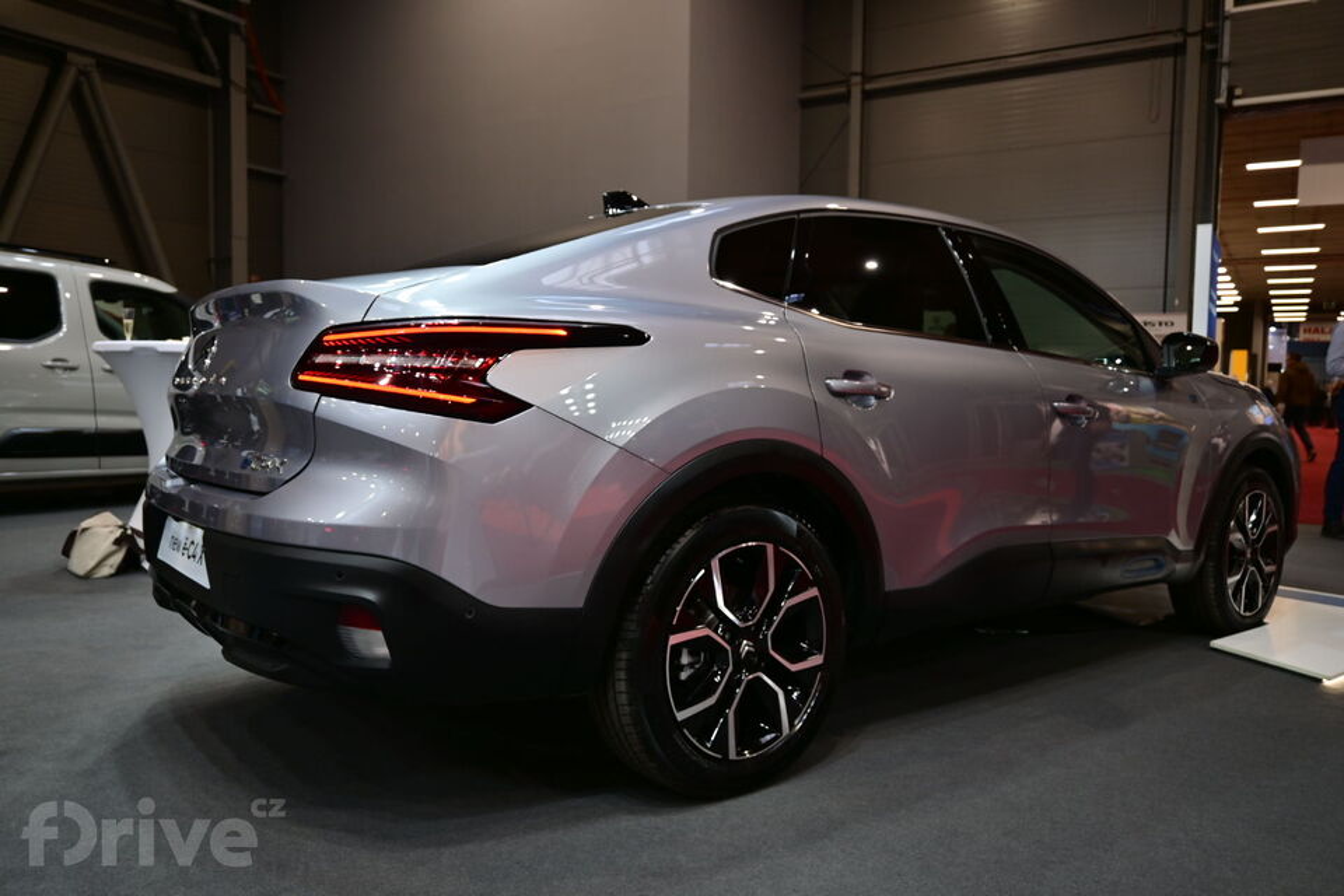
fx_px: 1008
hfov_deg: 67.4
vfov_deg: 47.9
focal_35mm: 27
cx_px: 672
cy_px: 448
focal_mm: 18
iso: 100
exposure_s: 1/40
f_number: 3.5
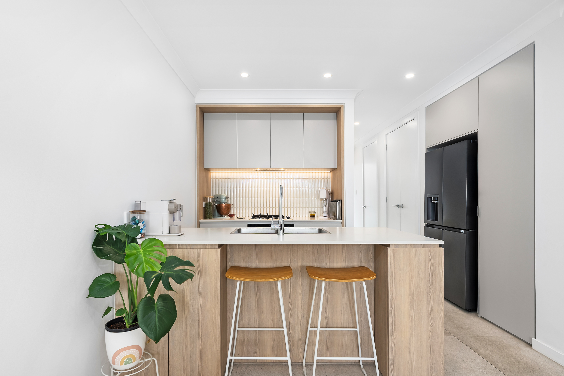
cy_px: 188
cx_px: 282
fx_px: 266
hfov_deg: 93.3
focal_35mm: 17
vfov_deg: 70.5
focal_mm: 17
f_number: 8
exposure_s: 1/40
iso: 200
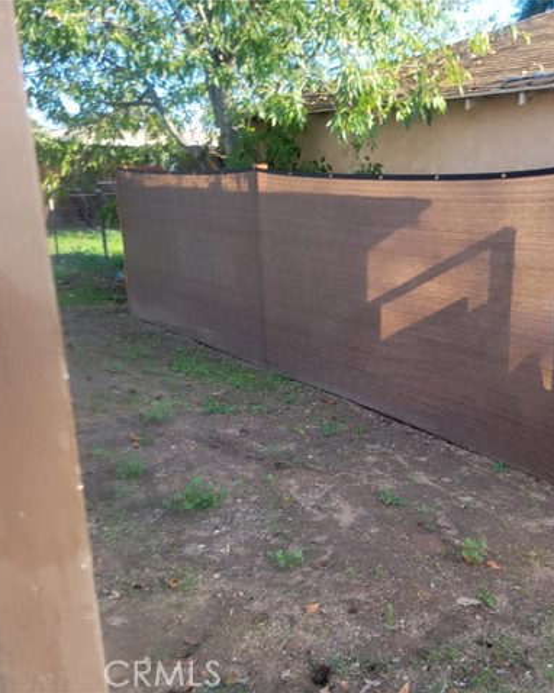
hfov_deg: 42.0
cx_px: 418
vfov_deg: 52.9
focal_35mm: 34
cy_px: 346
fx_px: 697
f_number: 1.8
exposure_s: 1/298
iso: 40
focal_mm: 5.4
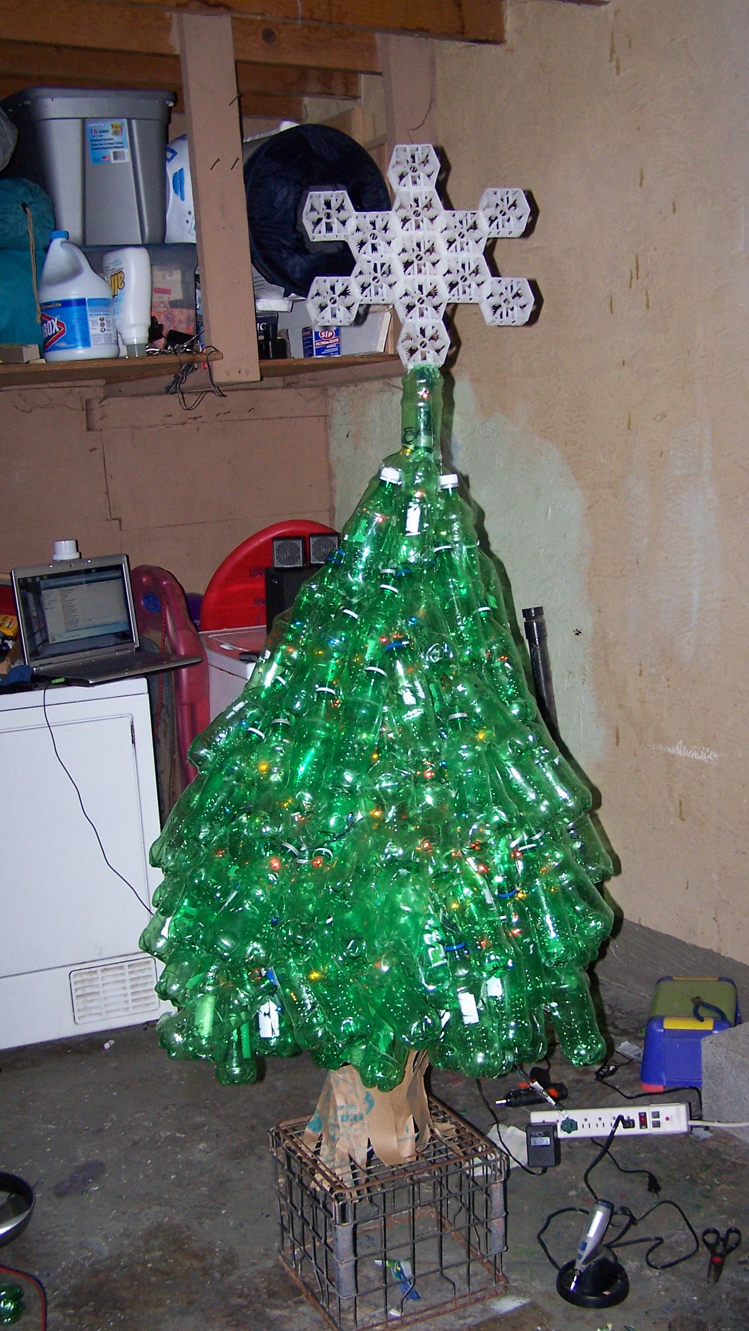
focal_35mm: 42
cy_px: 664
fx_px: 1483
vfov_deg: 48.4
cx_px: 402
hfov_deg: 28.3
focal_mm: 6.3
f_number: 2.8
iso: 140
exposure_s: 1/60
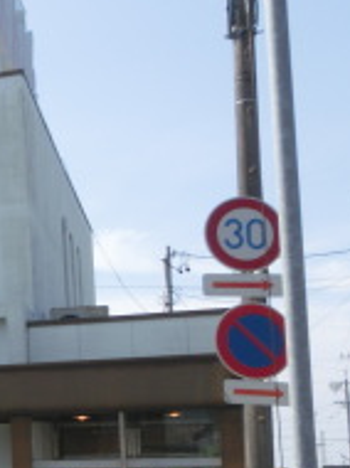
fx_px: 1094
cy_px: 365
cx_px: -362
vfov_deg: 23.8
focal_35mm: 81
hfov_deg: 14.7
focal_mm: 4.24
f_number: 3
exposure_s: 1/1000
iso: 80
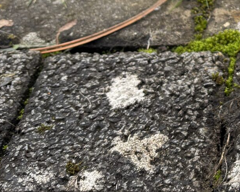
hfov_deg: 17.1
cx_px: 309
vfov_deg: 13.8
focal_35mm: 106
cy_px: -75
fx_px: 753
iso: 32
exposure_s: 1/124
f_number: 1.6
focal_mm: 5.96
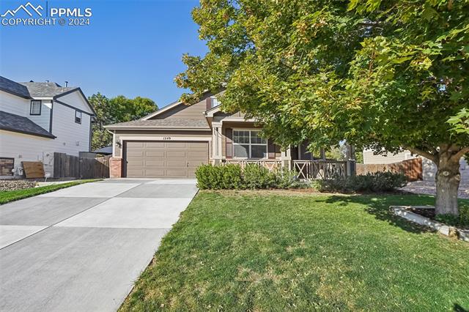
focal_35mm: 15
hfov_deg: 100.4
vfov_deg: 77.3
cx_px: 234
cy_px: 156
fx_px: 195
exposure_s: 1/200
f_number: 8
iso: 100
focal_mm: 10
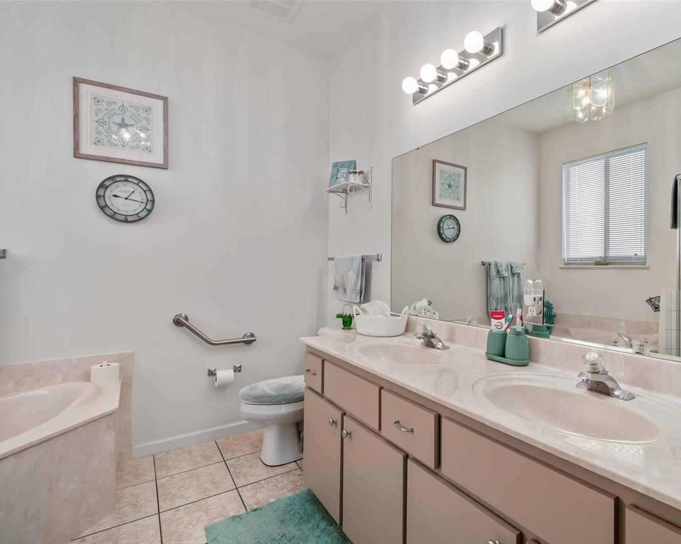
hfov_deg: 88.7
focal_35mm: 17
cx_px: 402
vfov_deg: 77.0
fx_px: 343
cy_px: 273
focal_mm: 10
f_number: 9
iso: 250
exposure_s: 1/30
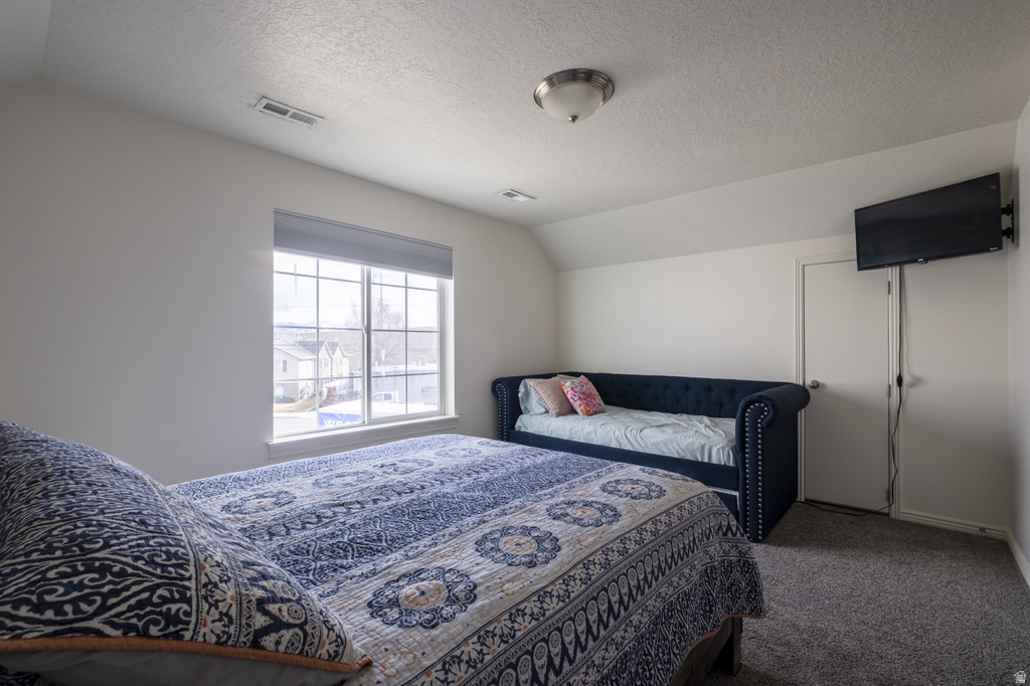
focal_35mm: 15
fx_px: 429
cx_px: 515
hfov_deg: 100.4
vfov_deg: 77.3
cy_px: 343
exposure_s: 1/100
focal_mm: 10
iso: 500
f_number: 8
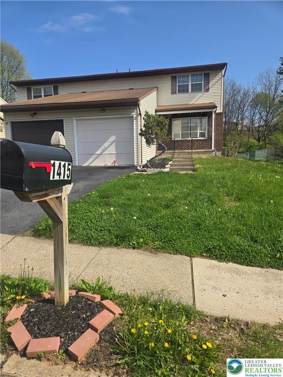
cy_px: 188
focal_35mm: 23
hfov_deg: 58.9
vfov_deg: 73.9
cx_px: 142
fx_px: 251
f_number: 1.8
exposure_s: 1/2005
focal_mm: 5.4
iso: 25
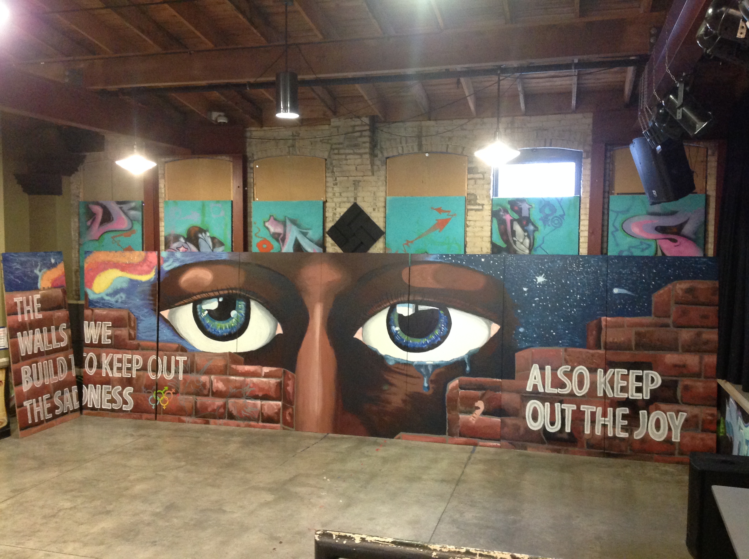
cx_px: 374
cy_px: 280
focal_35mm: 35
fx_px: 756
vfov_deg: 40.6
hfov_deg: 52.7
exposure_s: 1/15
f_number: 2.4
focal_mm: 4.28
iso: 320
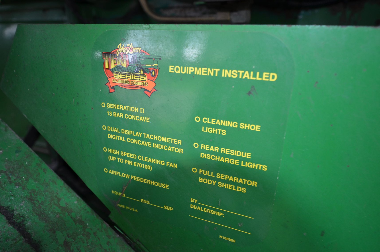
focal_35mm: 24
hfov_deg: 73.9
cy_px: 126
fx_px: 253
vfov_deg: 52.9
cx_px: 190
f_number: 4
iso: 500
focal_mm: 16
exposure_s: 1/60
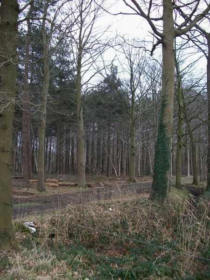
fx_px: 259
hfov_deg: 44.2
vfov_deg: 56.8
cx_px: 105
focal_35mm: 32
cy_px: 140
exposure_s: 1/160
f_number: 2.9
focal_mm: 5.7
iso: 80
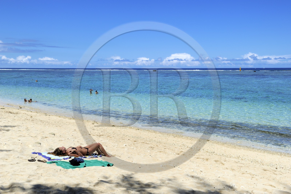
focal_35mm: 38
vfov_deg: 35.0
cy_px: 97
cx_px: 146
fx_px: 307
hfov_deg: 50.7
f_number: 18
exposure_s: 1/250
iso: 200
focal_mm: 38
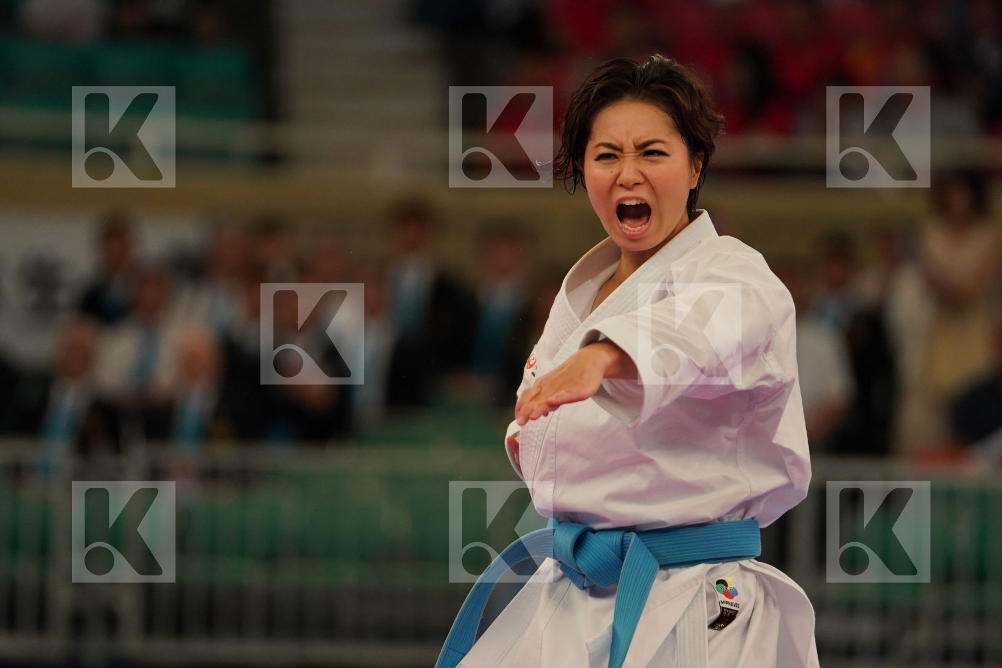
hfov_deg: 6.9
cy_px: 334
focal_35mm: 300
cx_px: 501
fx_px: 8349
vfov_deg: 4.6
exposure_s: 1/1000
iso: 1600
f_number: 2.8
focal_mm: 200
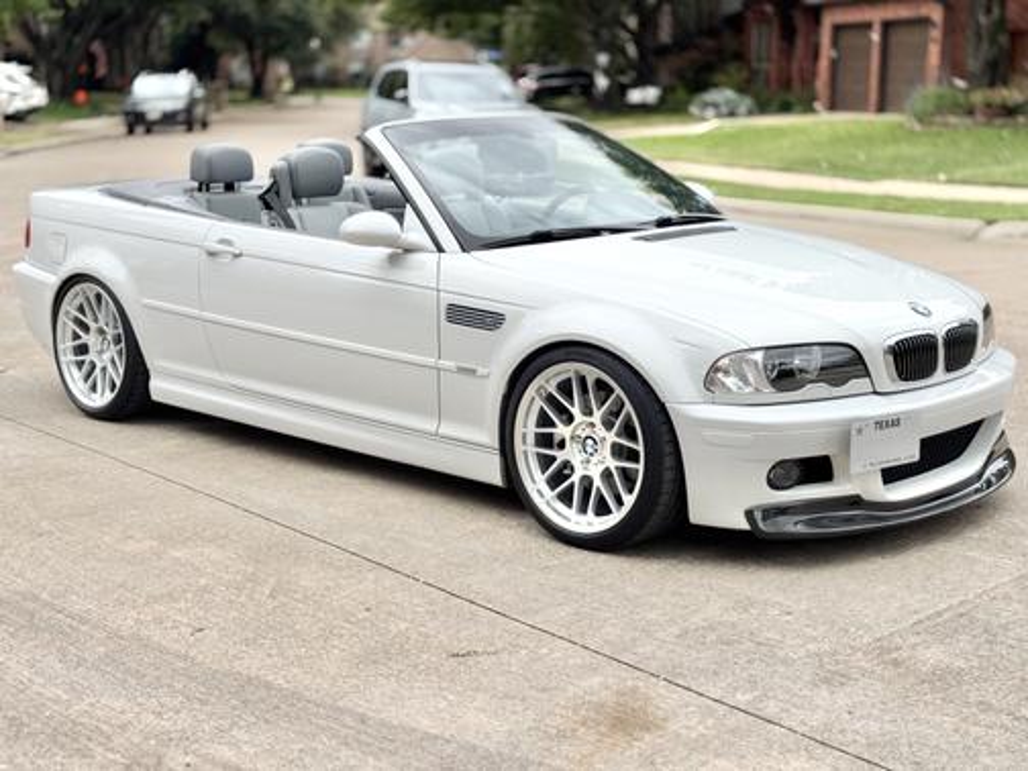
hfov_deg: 39.7
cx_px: 514
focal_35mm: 48
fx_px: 1425
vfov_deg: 30.3
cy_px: 386
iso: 64
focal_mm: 6.76
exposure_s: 1/995
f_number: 1.78
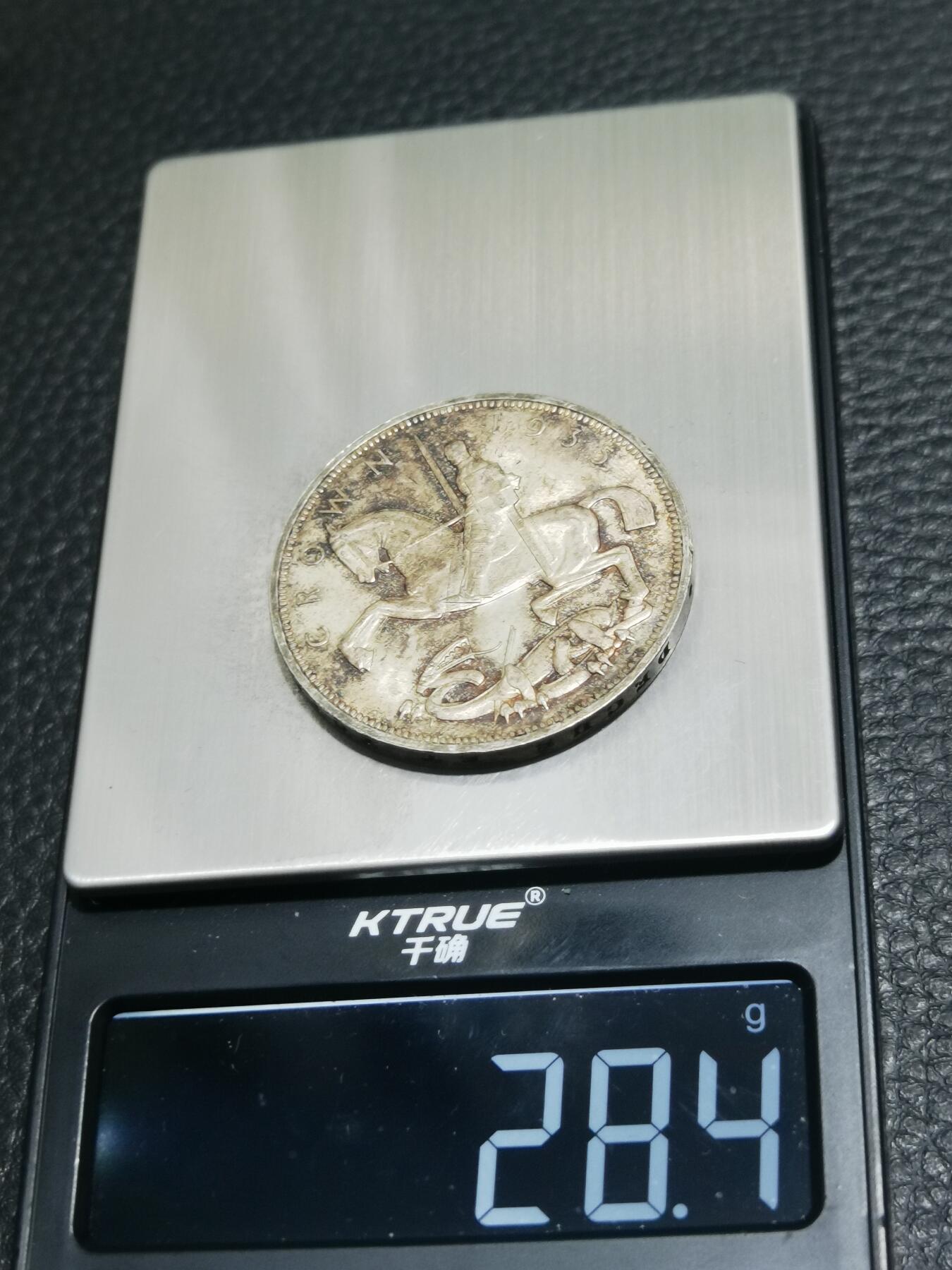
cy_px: 635
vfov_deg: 31.2
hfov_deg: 23.7
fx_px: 2273
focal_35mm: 62
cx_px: 476
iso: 100
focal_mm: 6.67
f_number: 1.9
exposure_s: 1/50
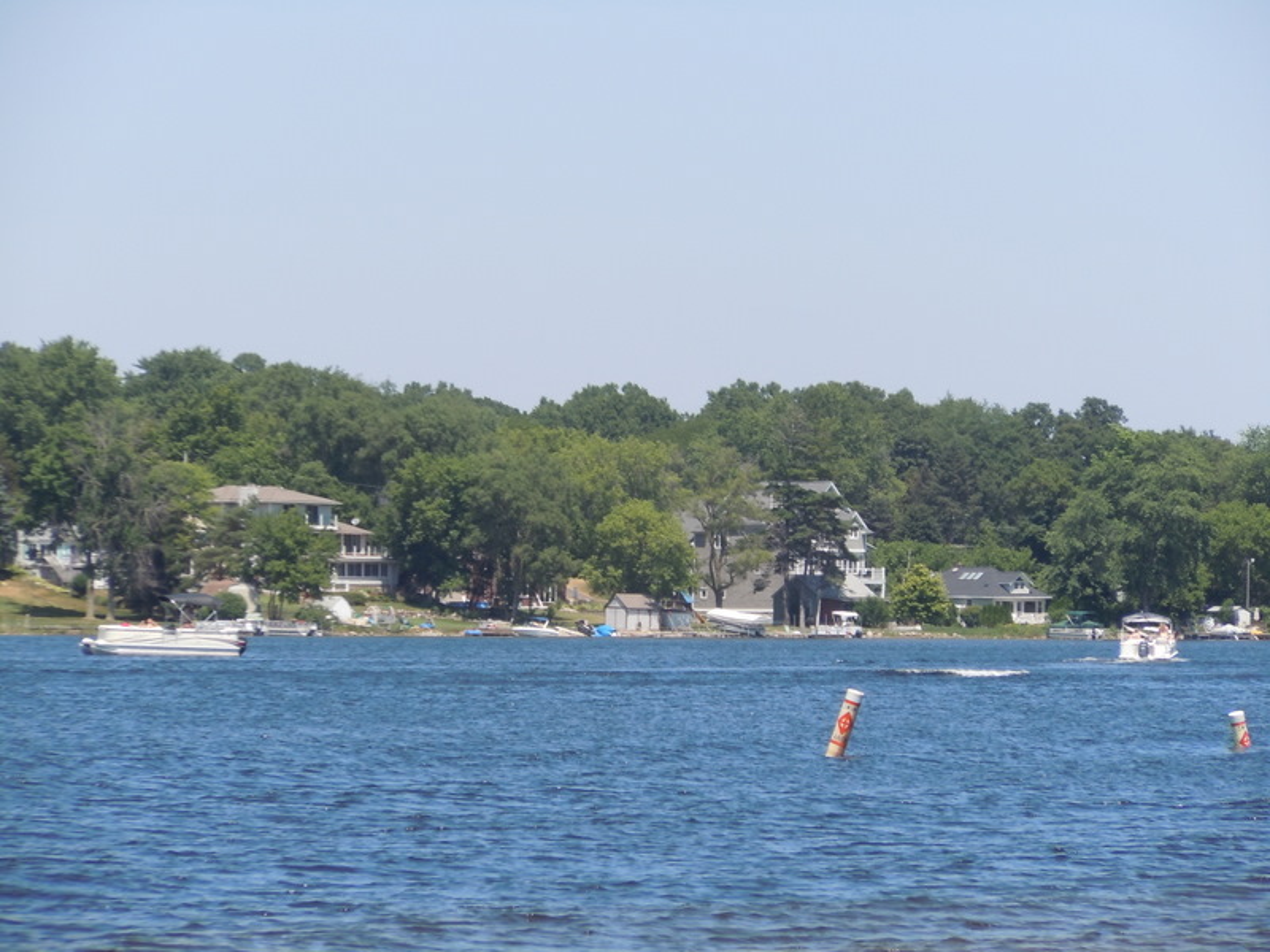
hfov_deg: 10.1
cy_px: 476
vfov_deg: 7.6
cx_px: 635
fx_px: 7191
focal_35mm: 196
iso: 100
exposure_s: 1/320
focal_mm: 35
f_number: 5.6
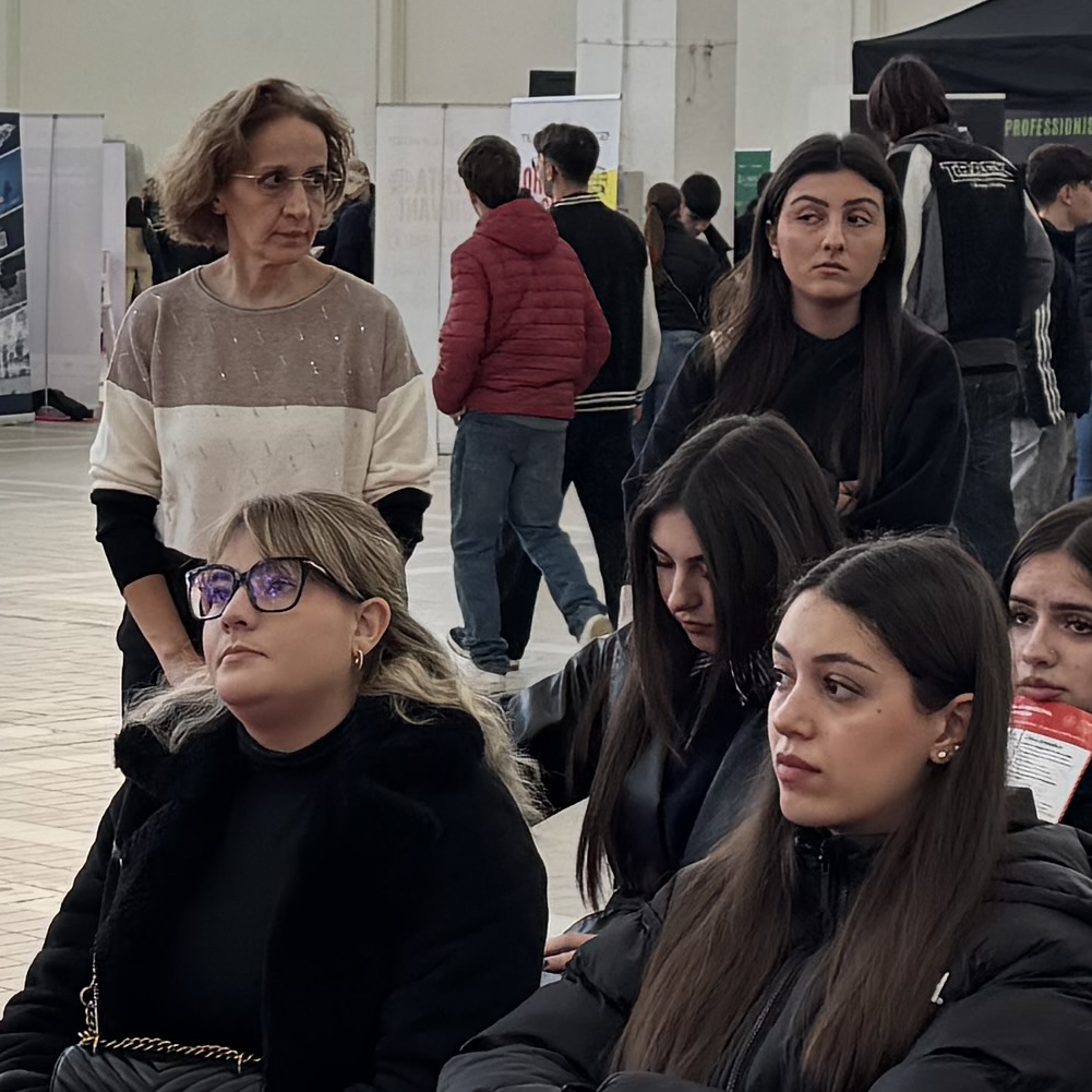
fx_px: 4319
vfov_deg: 14.4
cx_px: 141
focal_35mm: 121
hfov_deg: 14.3
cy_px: 526
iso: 80
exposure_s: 1/166
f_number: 1.78
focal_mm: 6.76
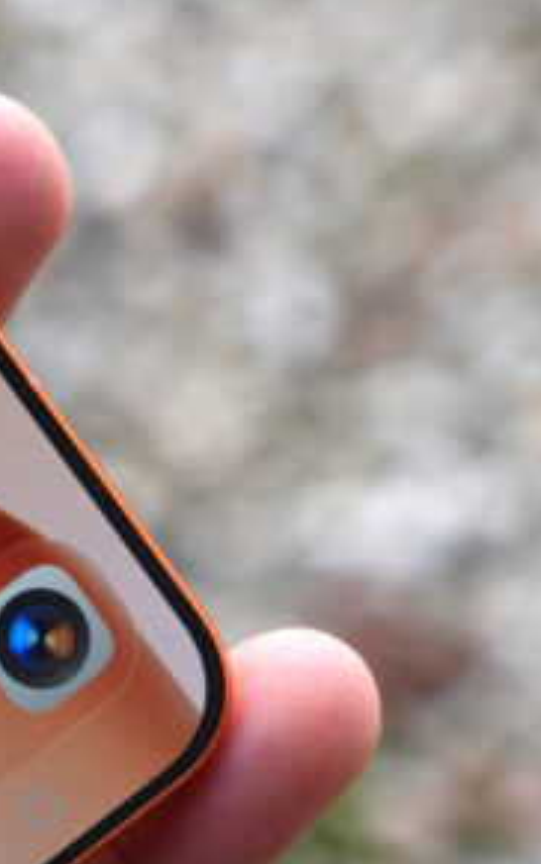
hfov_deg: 6.9
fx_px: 4449
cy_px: 711
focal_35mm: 189
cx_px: -241
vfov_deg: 11.1
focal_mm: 37
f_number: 4
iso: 100
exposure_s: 1/60
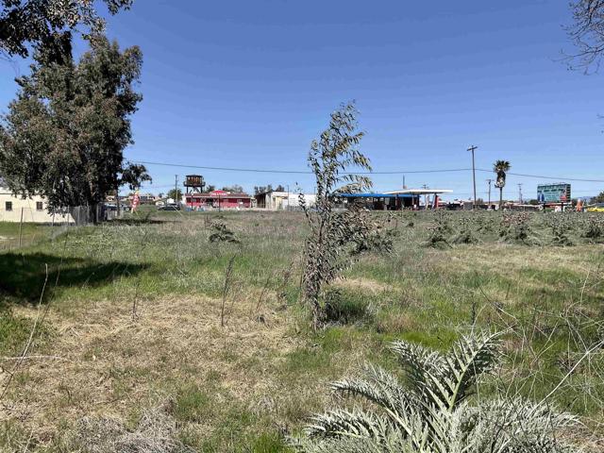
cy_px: 226
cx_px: 302
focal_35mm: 29
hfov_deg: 61.7
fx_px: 506
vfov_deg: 48.2
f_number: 1.8
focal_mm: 3
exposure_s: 1/2141
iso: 16
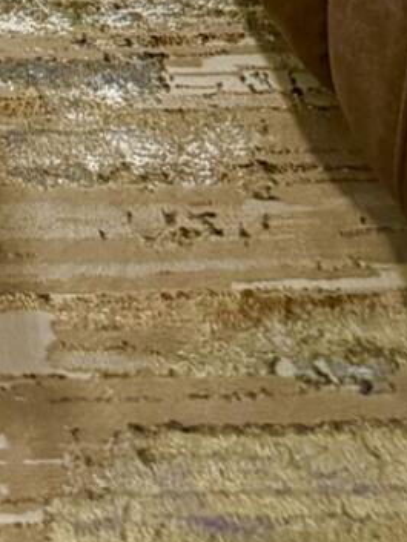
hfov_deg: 9.7
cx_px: -545
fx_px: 2131
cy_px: -987
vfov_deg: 10.8
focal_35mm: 136
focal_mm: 6.76
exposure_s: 1/60
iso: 500
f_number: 1.78
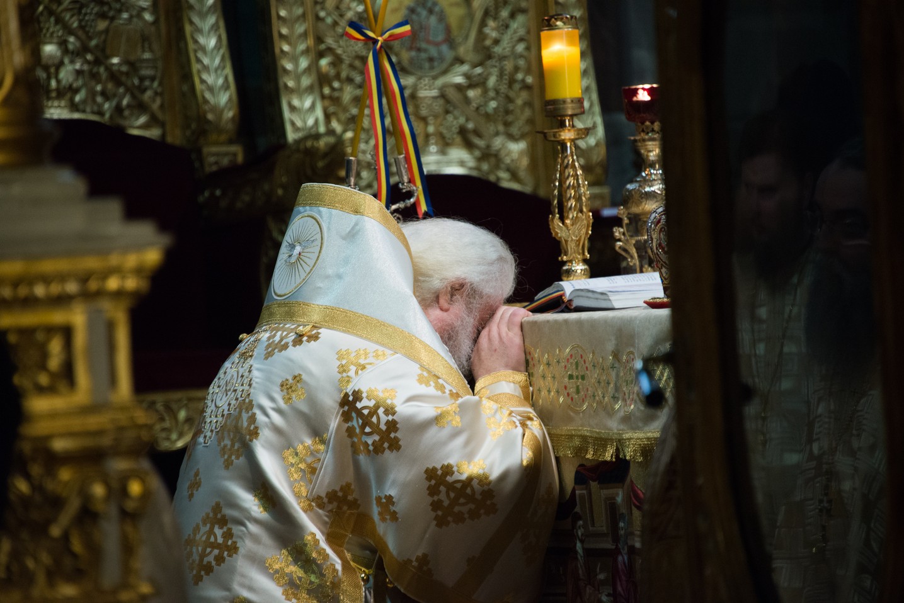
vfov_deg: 4.6
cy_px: 302
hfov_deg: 6.9
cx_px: 452
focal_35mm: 300
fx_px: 7536
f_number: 5.6
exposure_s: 1/25
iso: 2000
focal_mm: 300
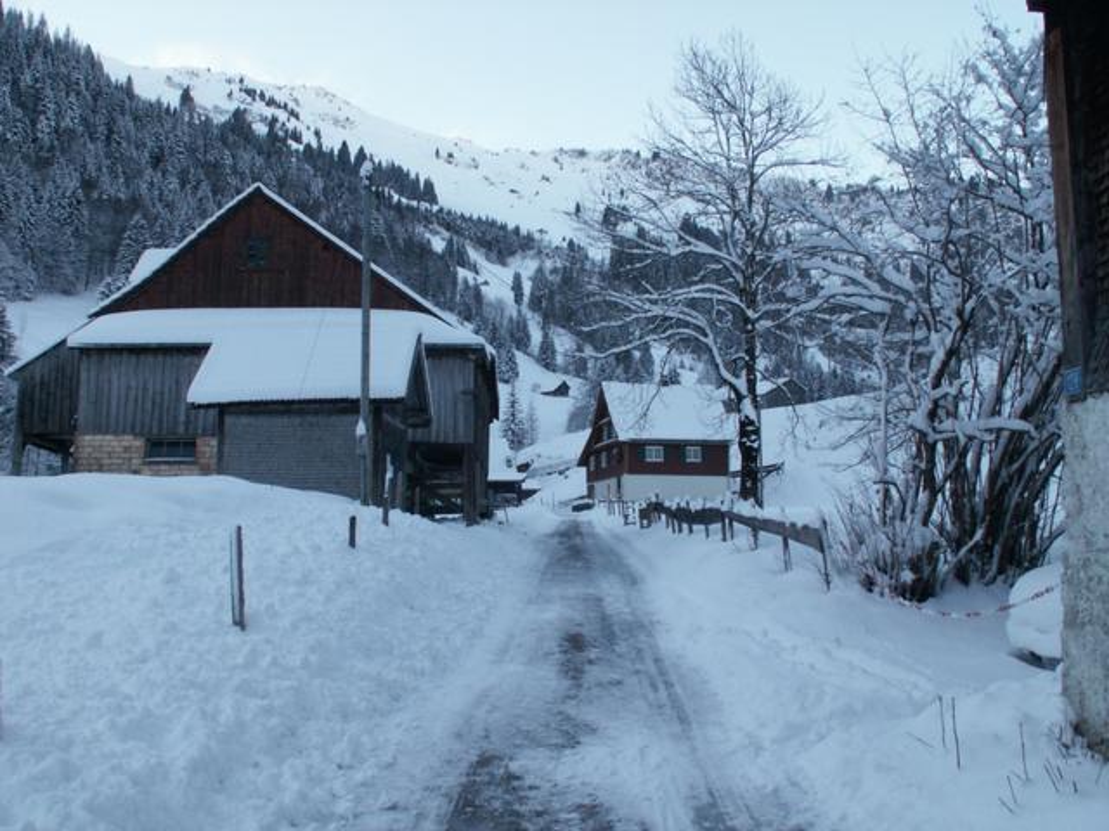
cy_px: 416
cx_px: 554
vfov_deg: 40.7
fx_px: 1121
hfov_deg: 52.6
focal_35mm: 35
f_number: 7.1
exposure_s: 1/30
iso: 50
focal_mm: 5.86
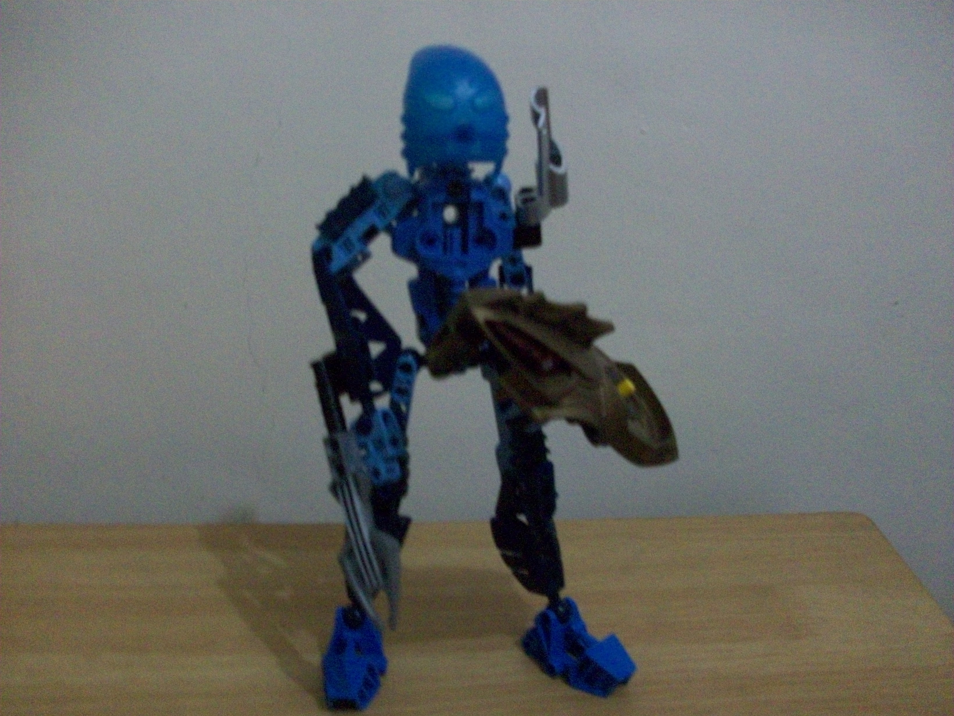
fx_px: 937
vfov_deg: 41.8
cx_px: 477
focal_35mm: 34
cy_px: 358
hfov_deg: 54.0
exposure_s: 1/8
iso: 320
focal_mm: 5.7
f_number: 2.8
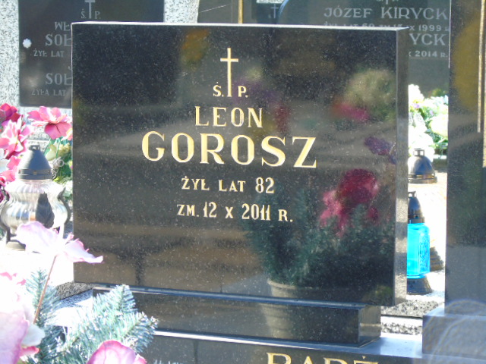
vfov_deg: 10.4
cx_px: 243
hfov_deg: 13.9
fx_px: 1994
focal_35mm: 142
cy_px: 182
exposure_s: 1/125
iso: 250
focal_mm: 25
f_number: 4.7
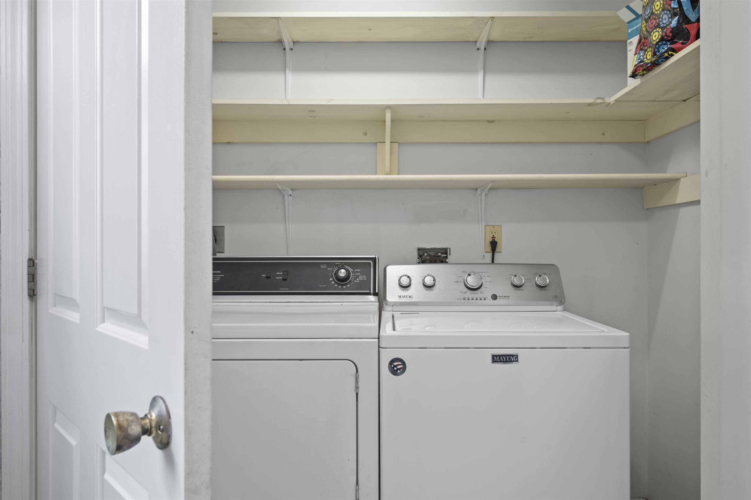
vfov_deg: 54.0
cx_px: 376
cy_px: 250
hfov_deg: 74.9
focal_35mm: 24
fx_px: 490
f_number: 7.1
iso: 250
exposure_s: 2.5
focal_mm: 23.5
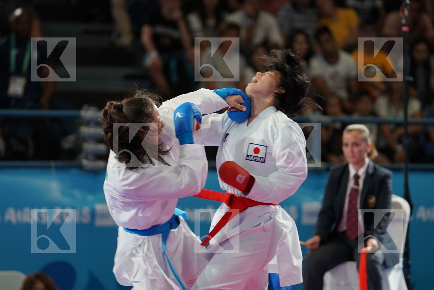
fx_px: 3038
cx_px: 217
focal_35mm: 252
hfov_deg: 8.2
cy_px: 145
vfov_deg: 5.5
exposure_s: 1/500
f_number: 2.8
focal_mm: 168
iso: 640
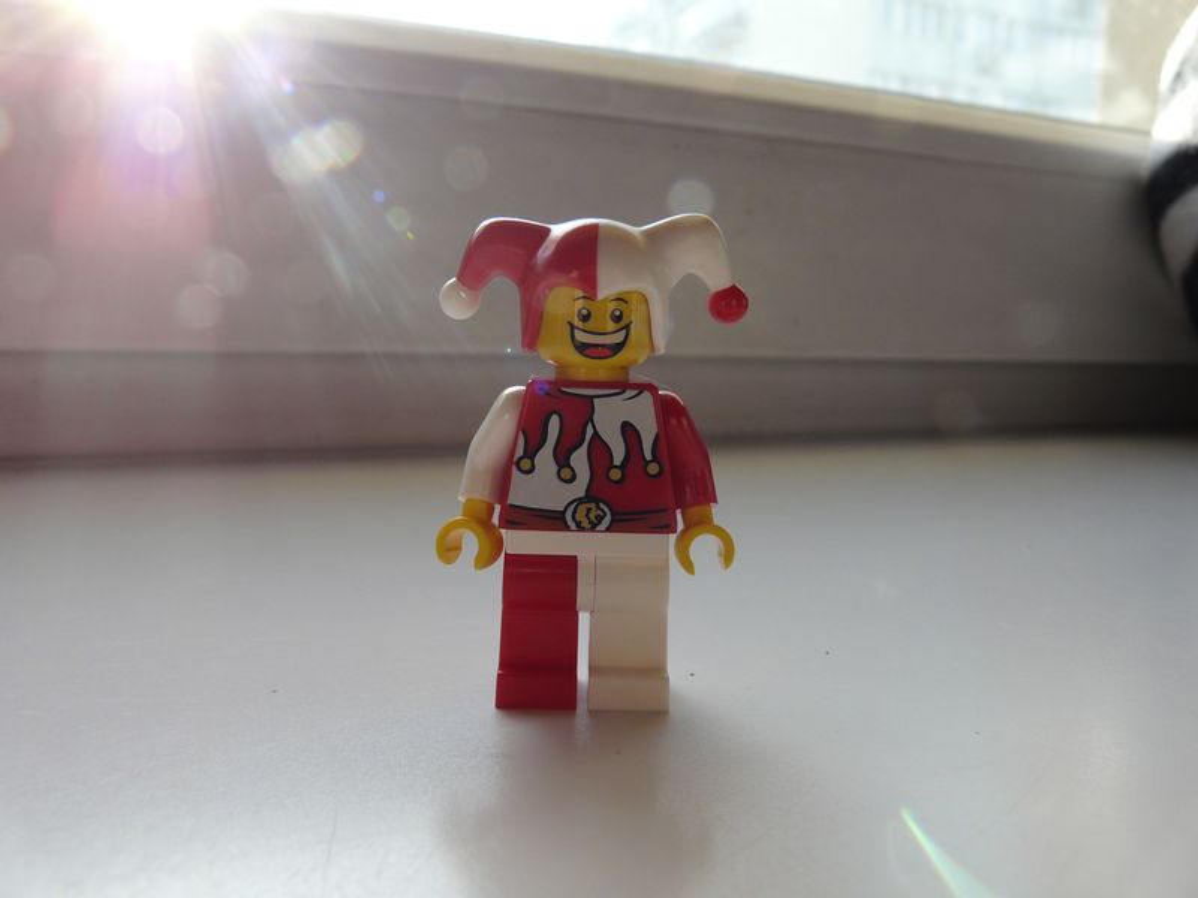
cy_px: 449
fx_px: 969
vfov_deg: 49.7
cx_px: 599
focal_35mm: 28
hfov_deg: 63.4
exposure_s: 1/100
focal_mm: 4.6
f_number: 4
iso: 100
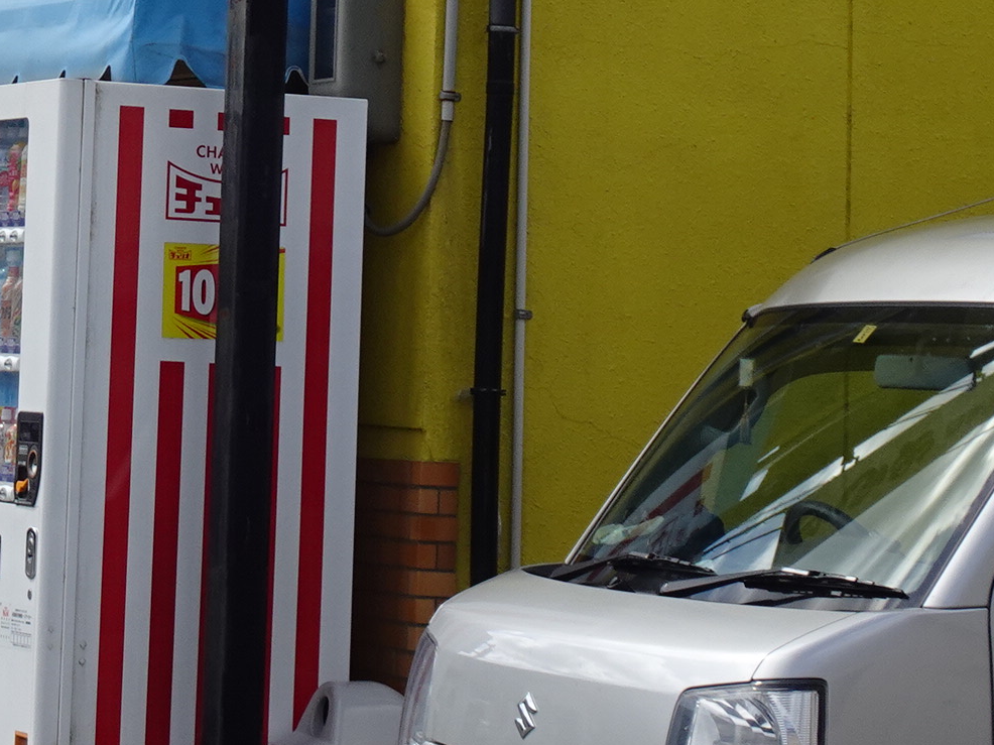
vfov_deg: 10.3
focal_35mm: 142
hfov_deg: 13.6
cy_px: -166
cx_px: -85
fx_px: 4077
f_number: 4.5
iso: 80
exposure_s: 1/500
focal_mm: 8.64
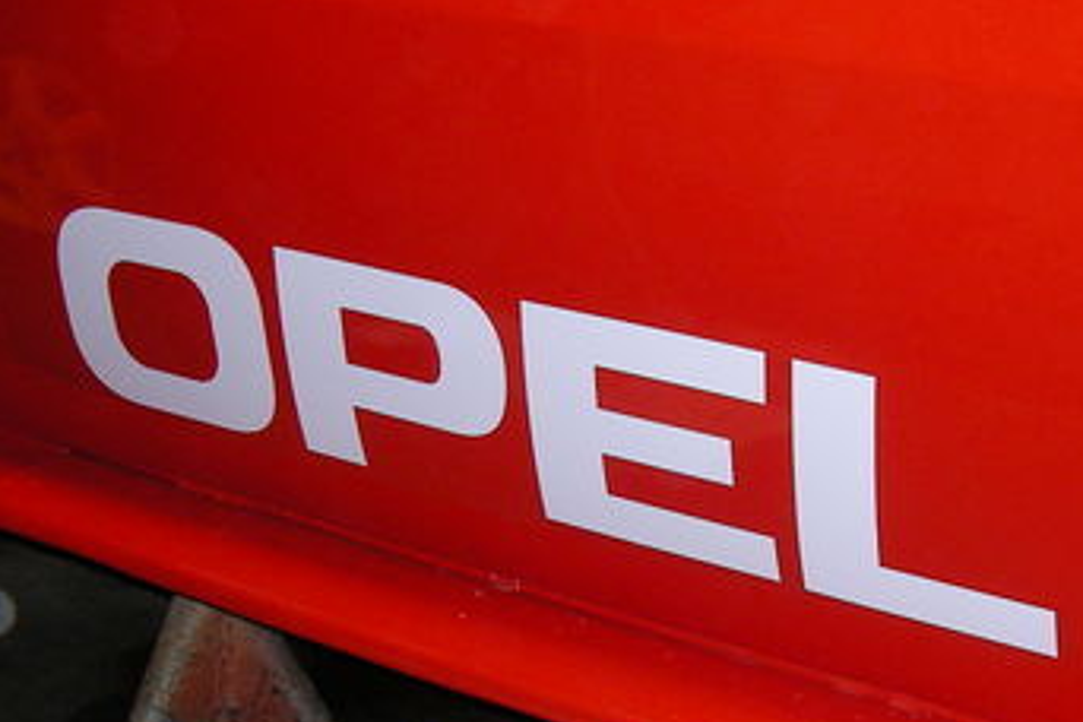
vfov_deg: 18.3
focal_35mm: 74
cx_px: 703
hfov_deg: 27.2
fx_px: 2226
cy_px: 516
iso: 100
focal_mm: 6.3
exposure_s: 1/30
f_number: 3.3
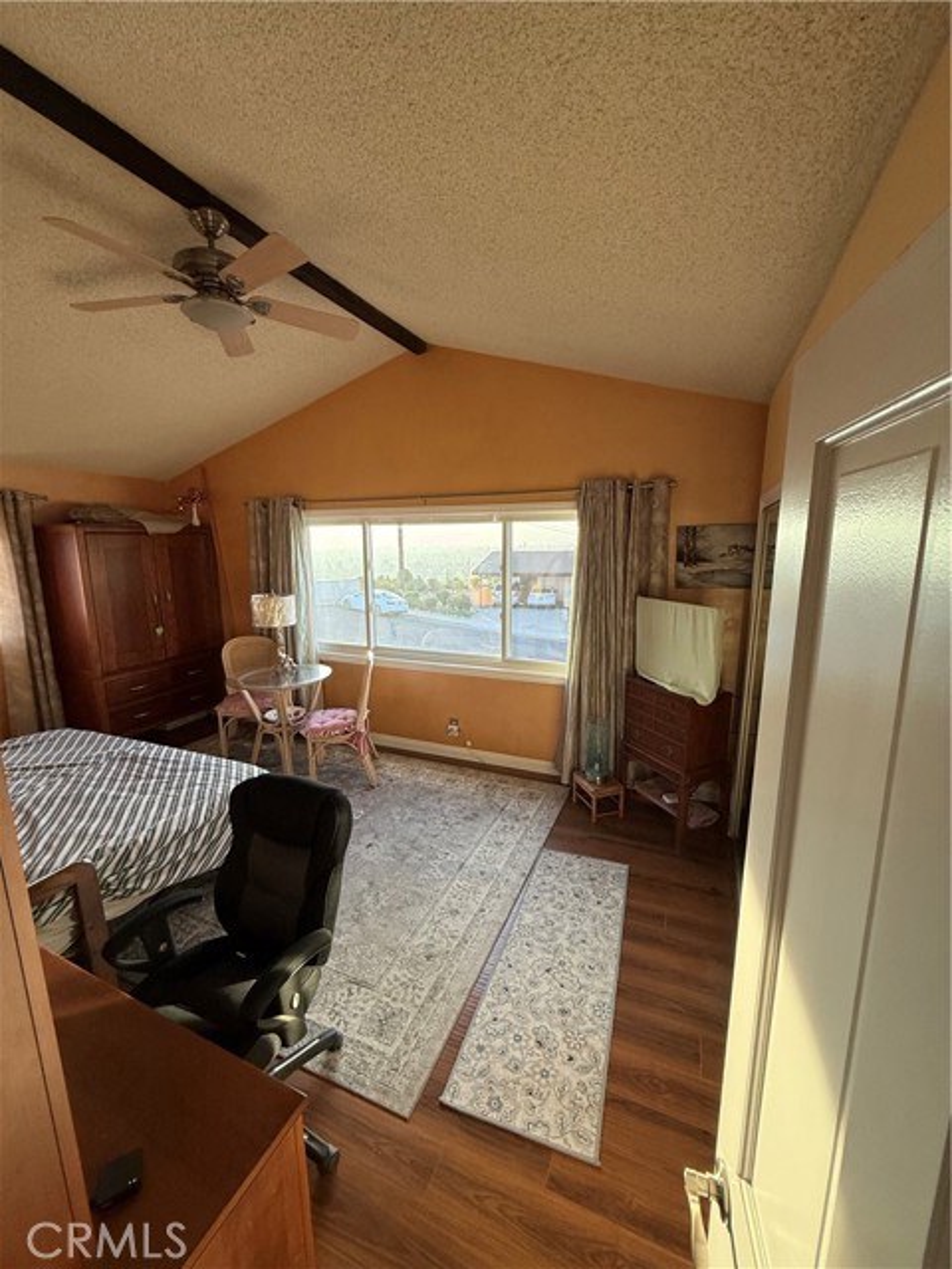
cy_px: 634
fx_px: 513
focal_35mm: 14
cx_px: 476
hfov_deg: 85.7
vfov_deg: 102.1
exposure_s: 1/99
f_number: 2.2
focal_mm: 2.22
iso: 125
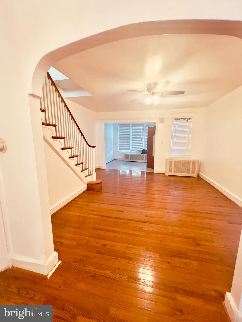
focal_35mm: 13
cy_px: 161
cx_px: 121
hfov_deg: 89.9
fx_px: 121
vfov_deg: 106.2
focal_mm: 1.57
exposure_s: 1/60
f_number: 1.8
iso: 200
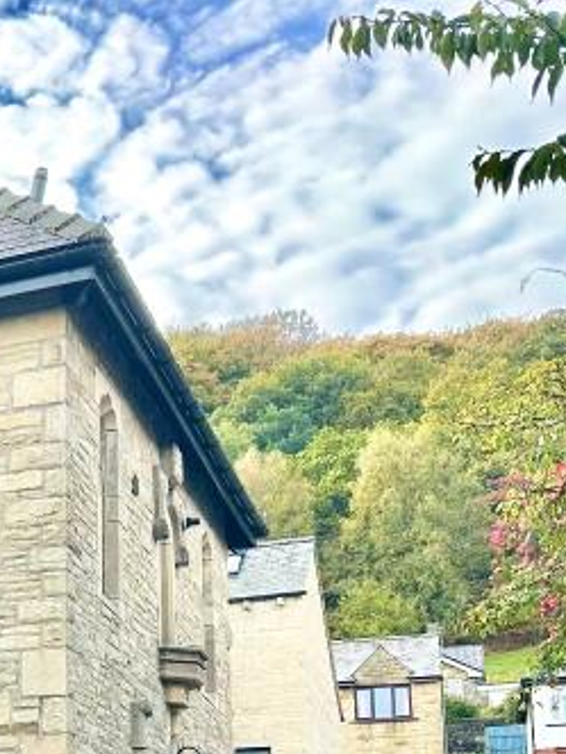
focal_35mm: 74
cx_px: -389
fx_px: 1613
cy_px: 761
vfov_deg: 25.0
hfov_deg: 17.1
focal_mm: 6.86
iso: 80
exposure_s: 1/816
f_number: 1.78
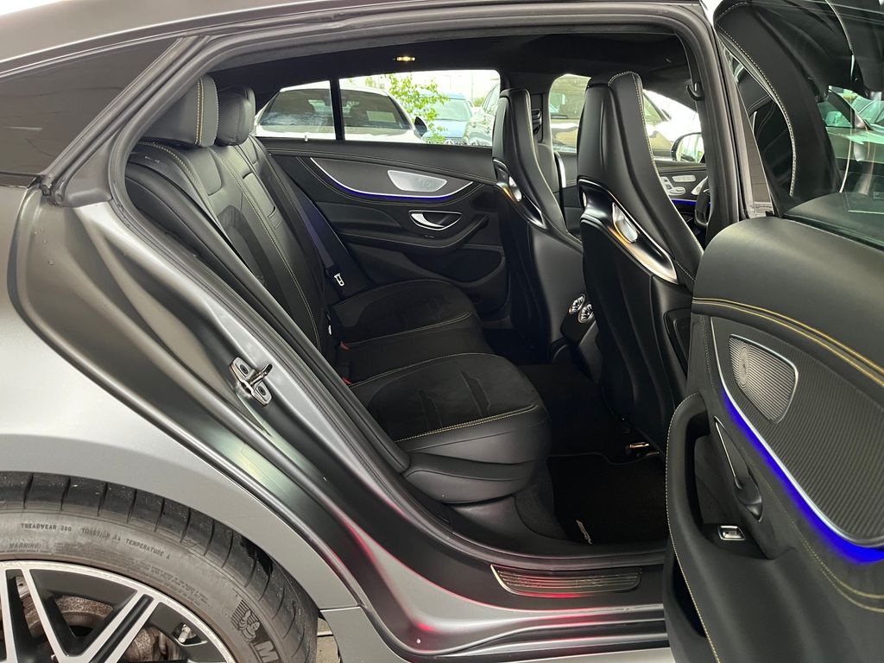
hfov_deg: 67.3
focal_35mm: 26
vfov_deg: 53.1
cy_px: 332
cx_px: 442
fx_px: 664
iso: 500
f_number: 1.6
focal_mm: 5.1
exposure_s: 1/60
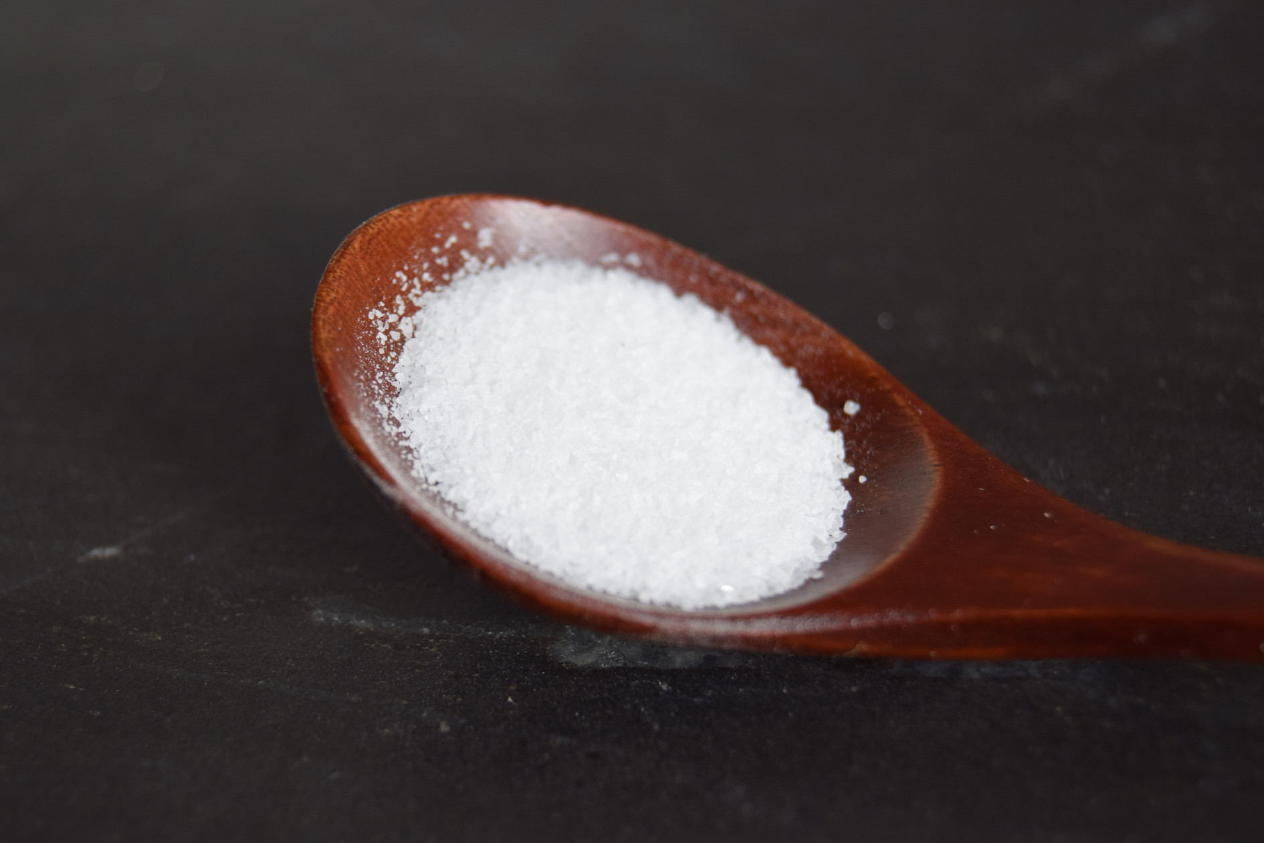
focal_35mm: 82
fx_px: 2896
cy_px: 422
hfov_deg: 24.6
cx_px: 632
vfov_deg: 16.6
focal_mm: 55
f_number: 6.3
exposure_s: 1/160
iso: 400
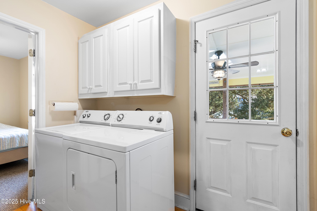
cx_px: 158
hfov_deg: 100.4
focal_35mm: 15
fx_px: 132
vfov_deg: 77.3
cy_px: 106
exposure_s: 1/2
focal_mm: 10
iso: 100
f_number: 8
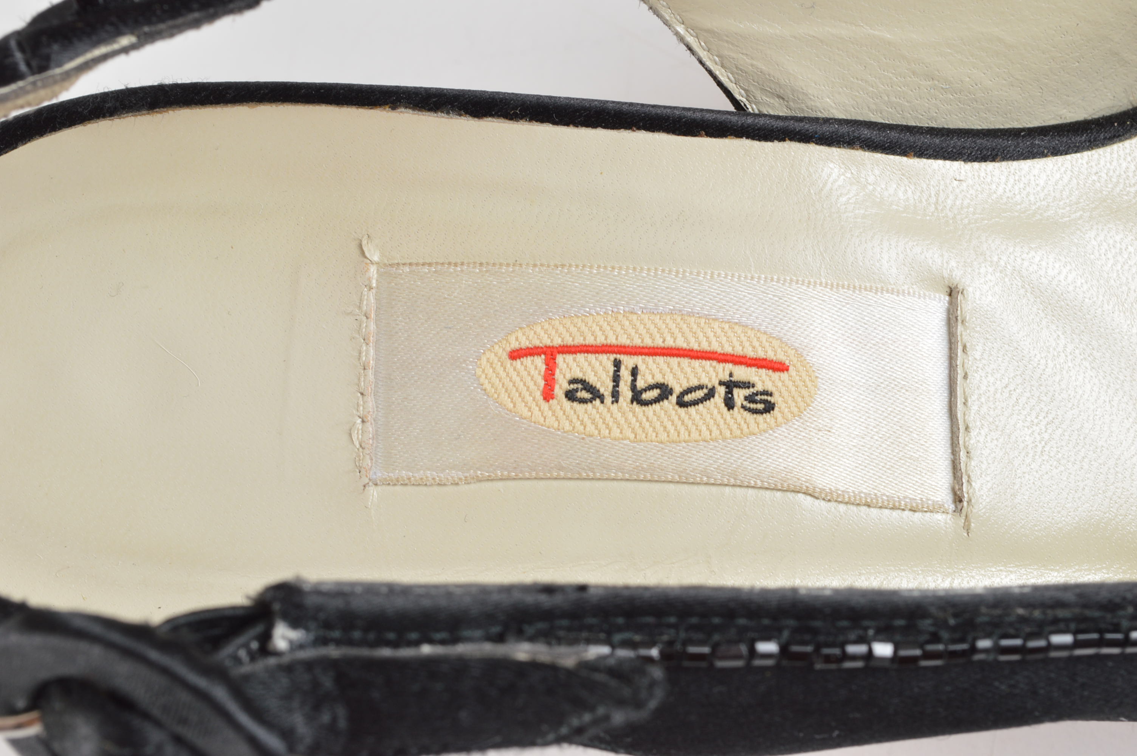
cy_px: 378
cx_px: 568
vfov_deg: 16.5
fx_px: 2603
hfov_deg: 24.6
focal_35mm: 82
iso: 200
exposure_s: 1/100
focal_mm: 55
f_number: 14
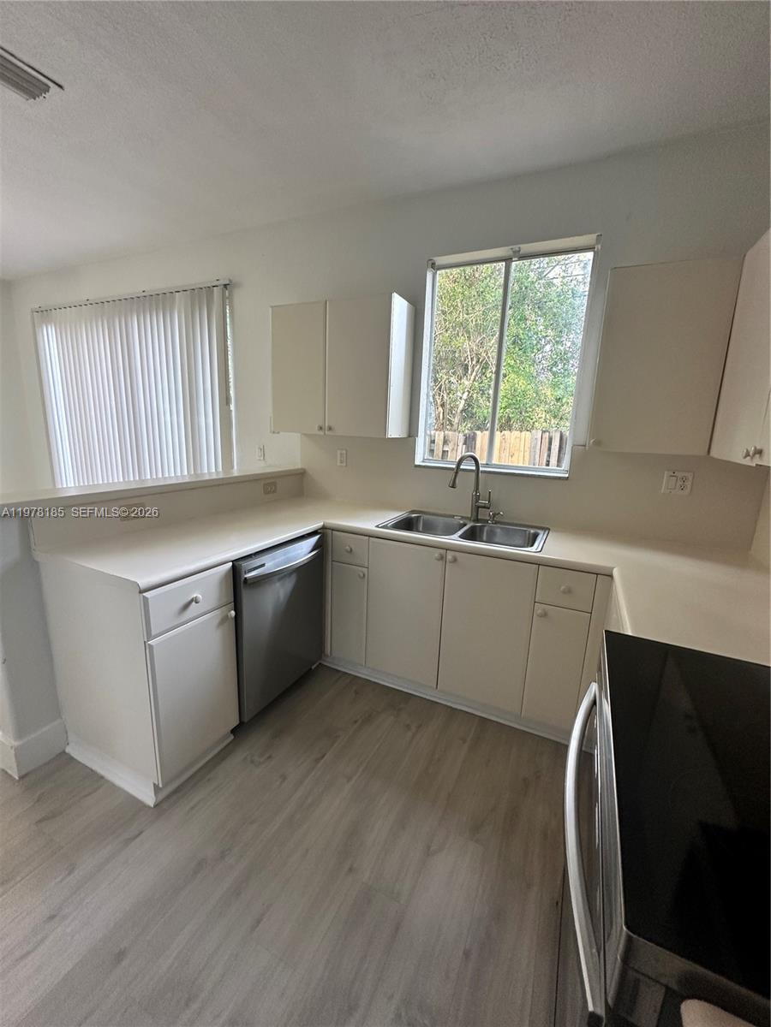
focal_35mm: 14
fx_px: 416
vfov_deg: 102.1
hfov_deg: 85.7
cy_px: 514
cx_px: 386
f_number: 2.2
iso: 200
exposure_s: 1/60
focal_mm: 2.22
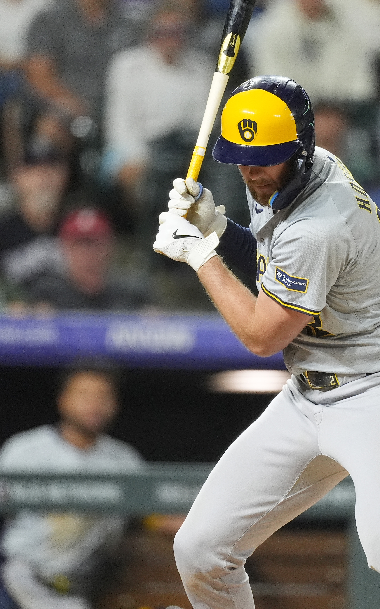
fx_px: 15212
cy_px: 305
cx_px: 263
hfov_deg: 1.4
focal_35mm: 918
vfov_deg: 2.3
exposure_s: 1/1250
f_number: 4
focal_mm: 600
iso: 5000
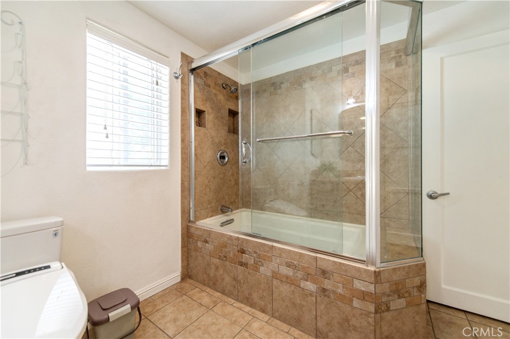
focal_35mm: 14
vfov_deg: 81.1
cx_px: 255
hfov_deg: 104.3
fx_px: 198
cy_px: 170
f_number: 2.8
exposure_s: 1/200
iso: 400
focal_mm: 14
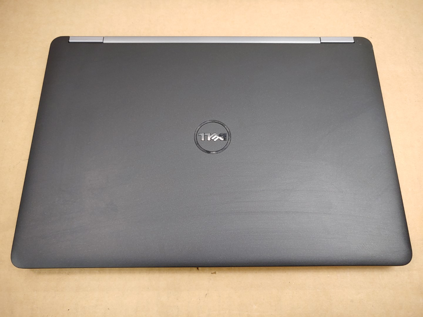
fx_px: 318
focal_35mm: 26
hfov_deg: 67.3
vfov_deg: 53.1
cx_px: 212
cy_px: 158
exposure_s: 1/120
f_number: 1.8
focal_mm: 4.36
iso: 50
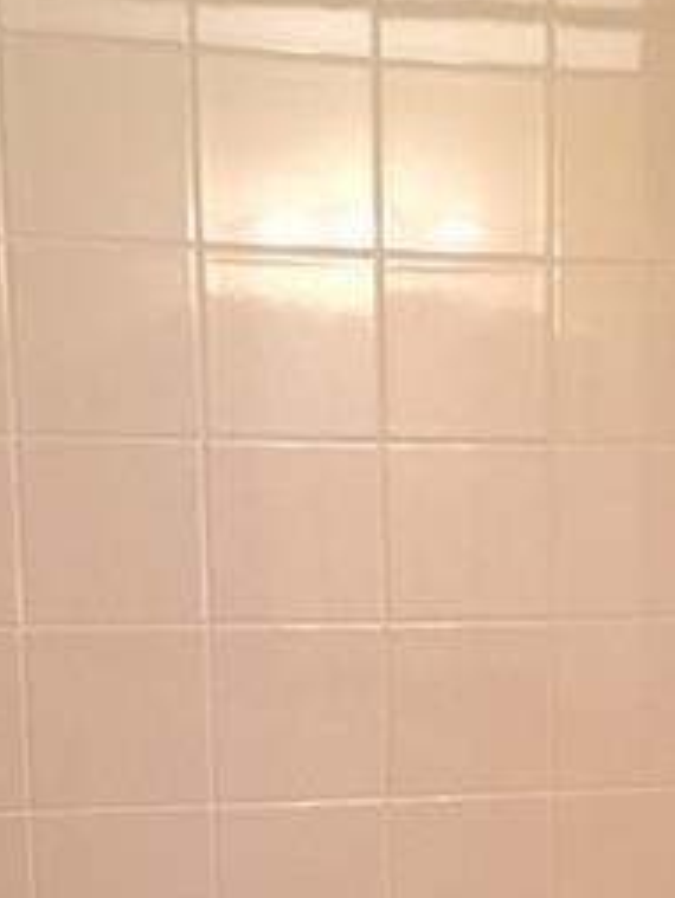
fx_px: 2286
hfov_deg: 16.7
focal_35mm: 88
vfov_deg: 21.4
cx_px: 547
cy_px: 909
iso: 160
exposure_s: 1/30
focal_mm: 4.15
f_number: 2.2
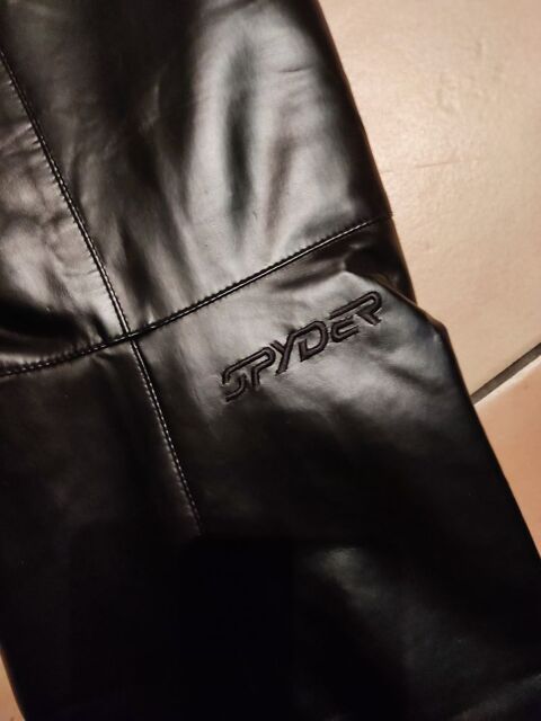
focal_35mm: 25
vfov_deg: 69.4
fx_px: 521
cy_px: 360
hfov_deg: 54.9
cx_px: 270
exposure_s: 1/25
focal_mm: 4.71
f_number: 1.79
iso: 1055
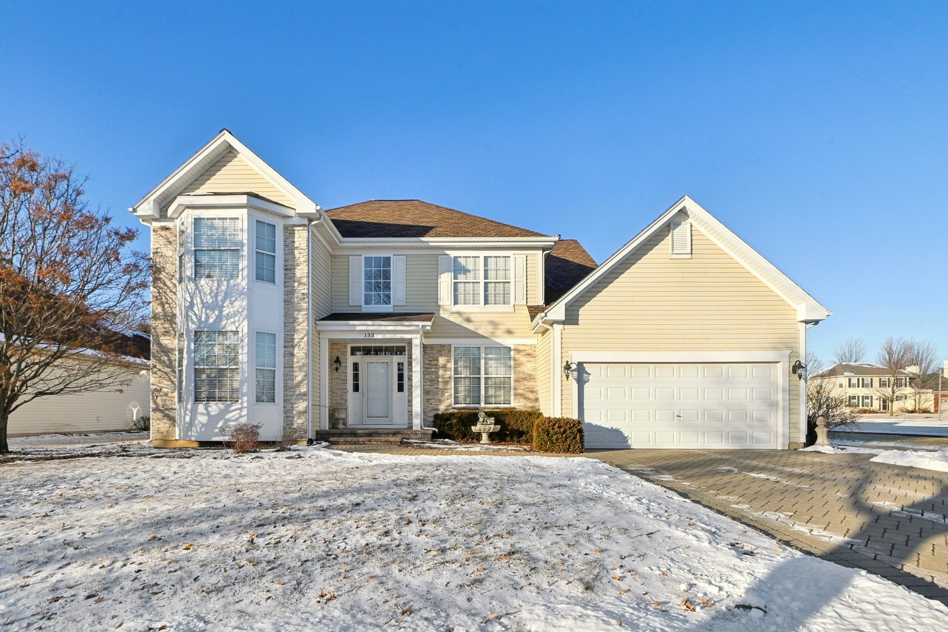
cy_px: 316
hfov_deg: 96.7
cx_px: 474
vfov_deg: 73.7
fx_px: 421
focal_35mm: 16
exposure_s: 1/500
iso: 400
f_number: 13
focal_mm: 16
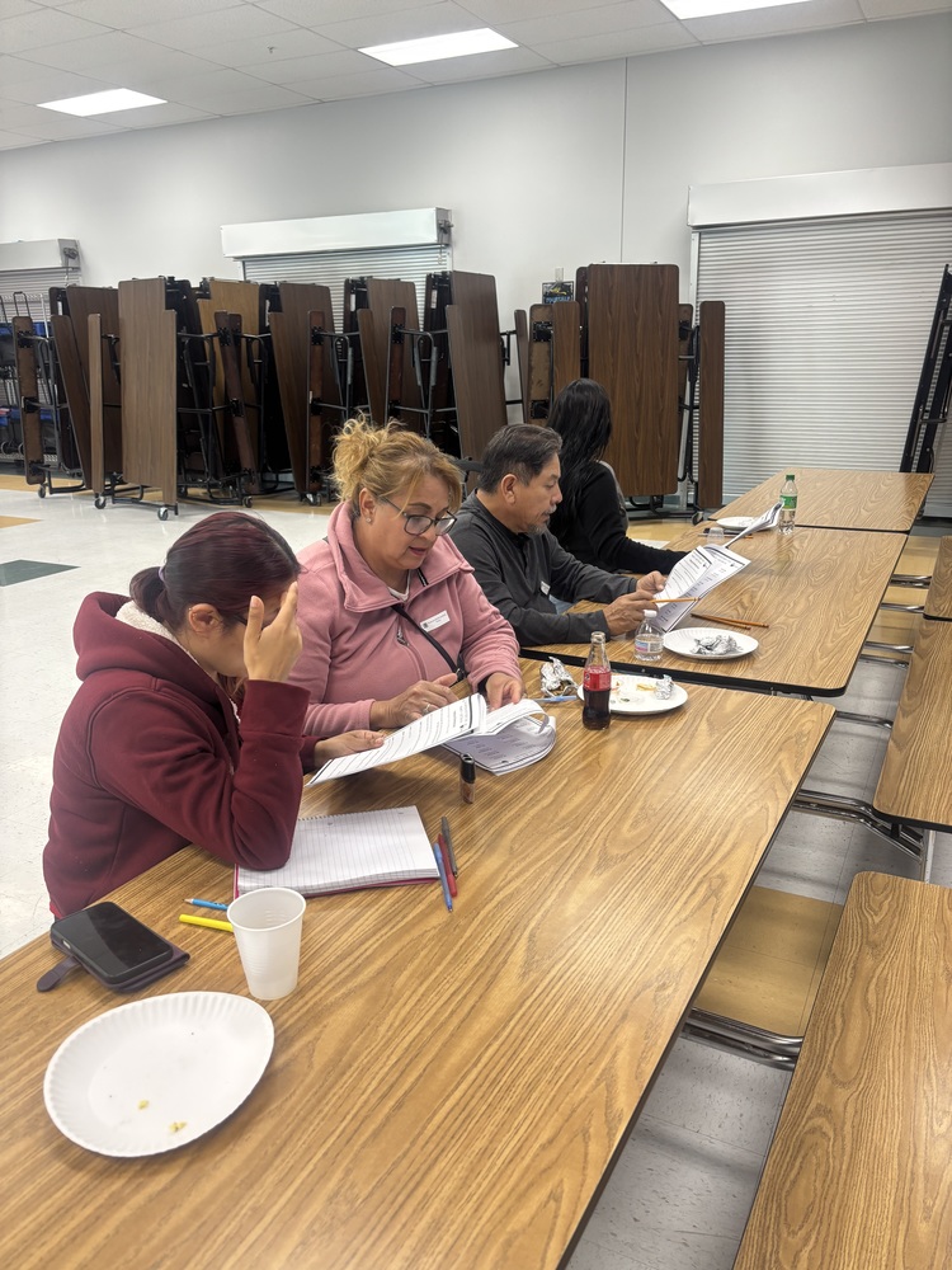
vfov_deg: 67.3
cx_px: 476
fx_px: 953
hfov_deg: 53.1
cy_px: 635
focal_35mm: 26
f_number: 1.6
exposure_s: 1/60
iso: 125
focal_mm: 5.96
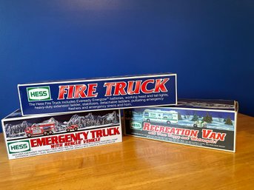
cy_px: 95
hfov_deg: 71.6
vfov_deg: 56.8
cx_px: 127
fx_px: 176
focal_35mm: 24
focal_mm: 6.86
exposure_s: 1/60
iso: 400
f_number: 1.78
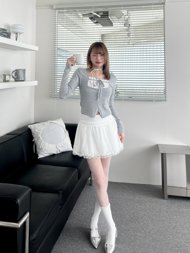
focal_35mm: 26
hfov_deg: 53.1
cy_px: 126
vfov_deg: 67.3
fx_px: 190
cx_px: 95
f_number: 1.5
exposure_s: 1/121
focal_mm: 5.7
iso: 32
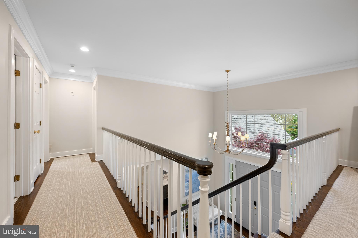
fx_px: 139
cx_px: 179
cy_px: 119
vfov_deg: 81.2
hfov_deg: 104.3
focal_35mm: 14
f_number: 7.1
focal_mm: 14
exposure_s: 1/5
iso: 320
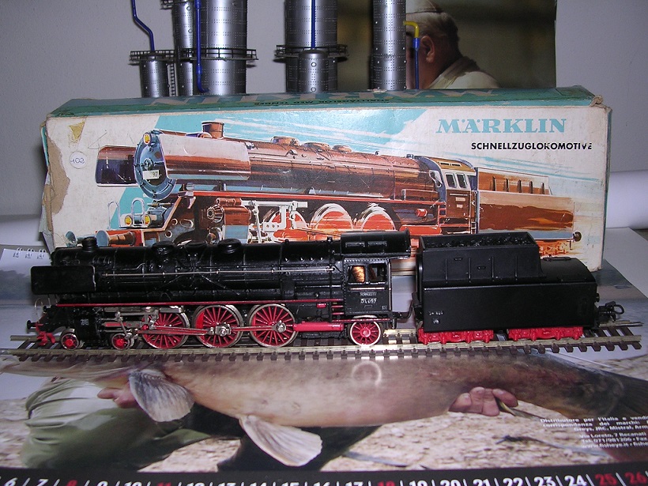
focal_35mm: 38
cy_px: 243
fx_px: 711
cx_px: 324
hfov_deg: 49.0
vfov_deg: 37.7
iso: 100
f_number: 2.8
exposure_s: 1/60.1
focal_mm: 5.8
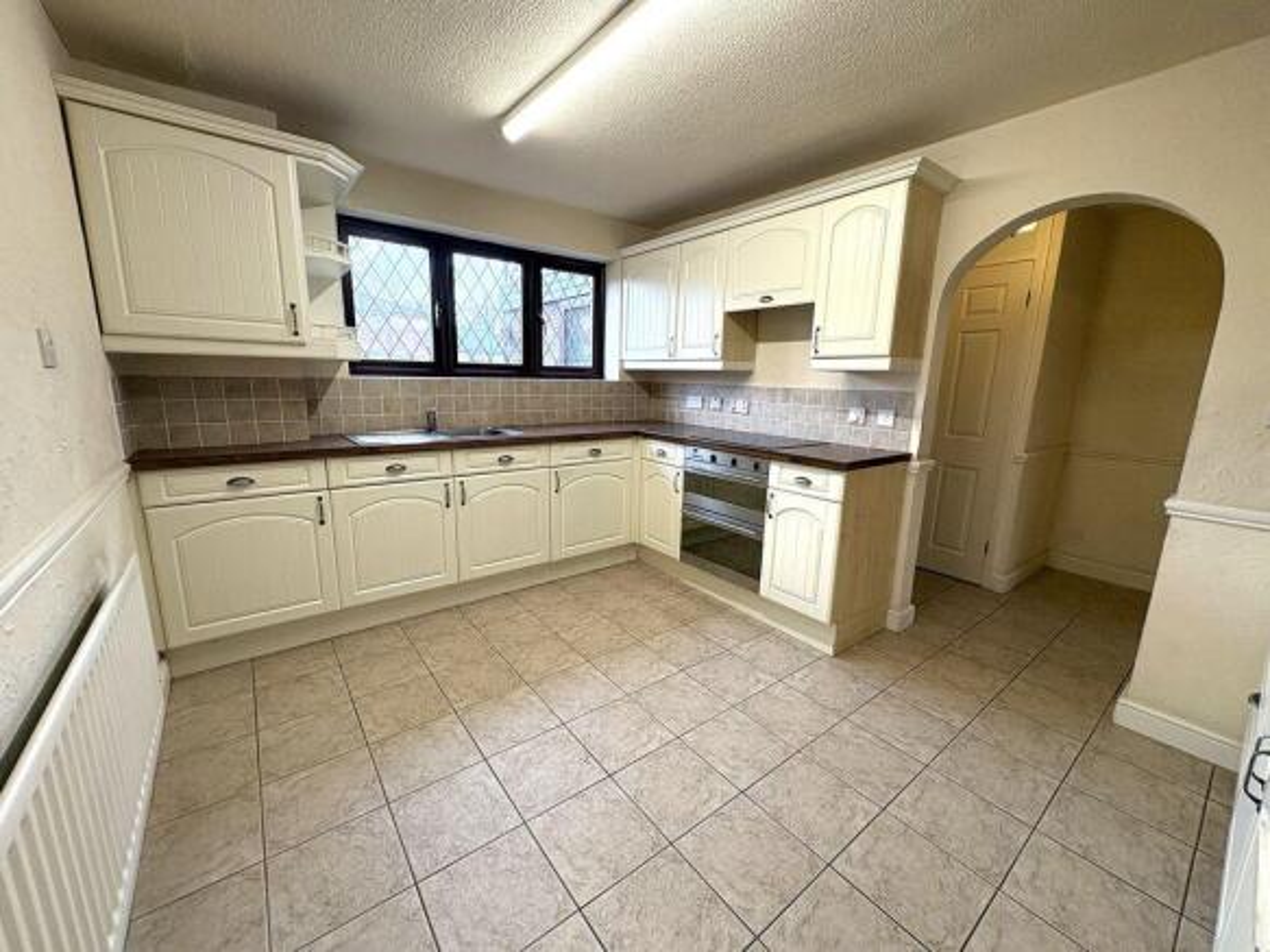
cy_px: 476
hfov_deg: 102.1
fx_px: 514
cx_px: 635
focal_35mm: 14
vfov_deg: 85.7
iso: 125
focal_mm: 2.22
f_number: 2.2
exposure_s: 1/100
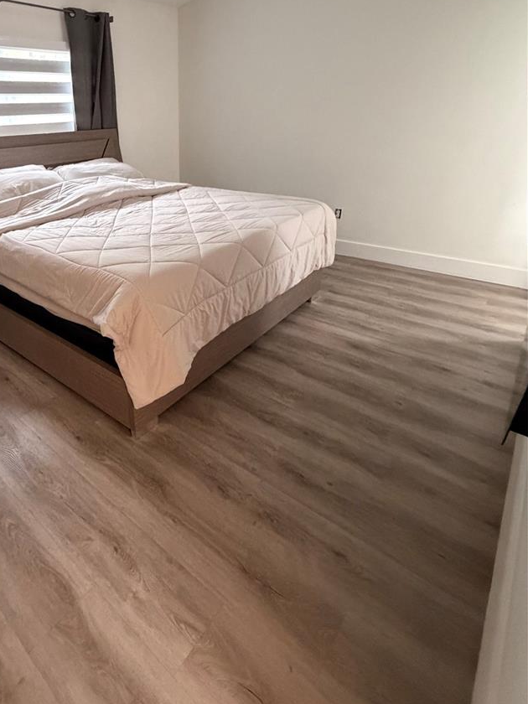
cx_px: 152
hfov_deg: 63.2
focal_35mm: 20
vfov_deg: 81.0
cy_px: 290
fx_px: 407
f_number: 2.2
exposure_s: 1/60
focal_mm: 2.22
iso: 1000
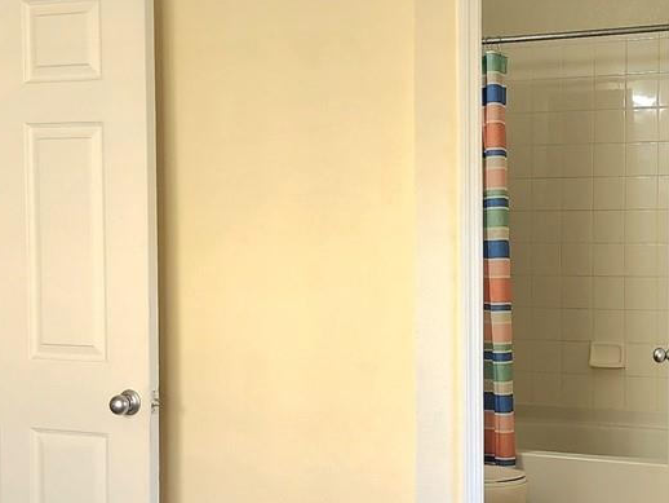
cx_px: 464
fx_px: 1373
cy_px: 297
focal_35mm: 71
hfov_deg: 27.2
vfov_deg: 20.7
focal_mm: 6.4
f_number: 1.8
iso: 64
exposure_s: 1/120
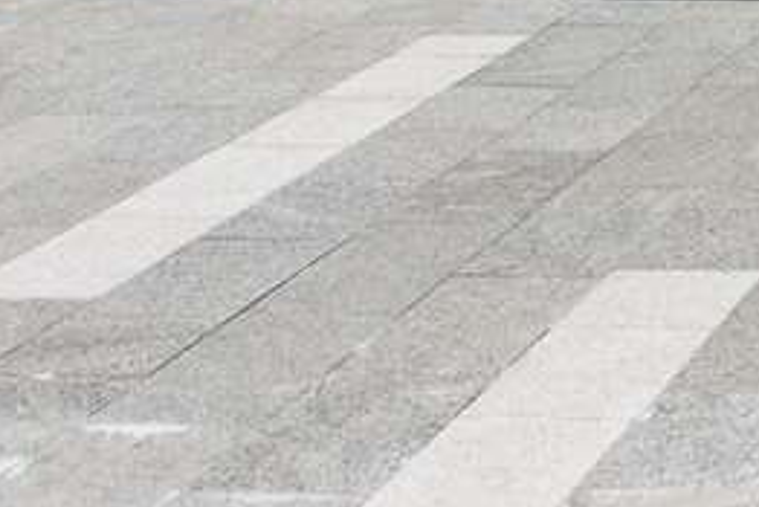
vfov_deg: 11.5
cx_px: 1338
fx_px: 2320
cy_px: -439
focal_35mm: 110
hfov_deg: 16.0
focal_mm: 24
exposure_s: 1/1600
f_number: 2.8
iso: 100
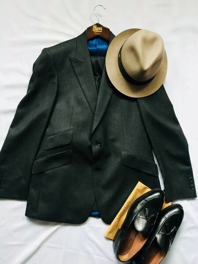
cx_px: 99
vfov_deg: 63.4
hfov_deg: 49.7
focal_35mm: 28
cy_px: 132
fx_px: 214
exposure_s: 1/5
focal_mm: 3.99
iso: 100
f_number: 1.8
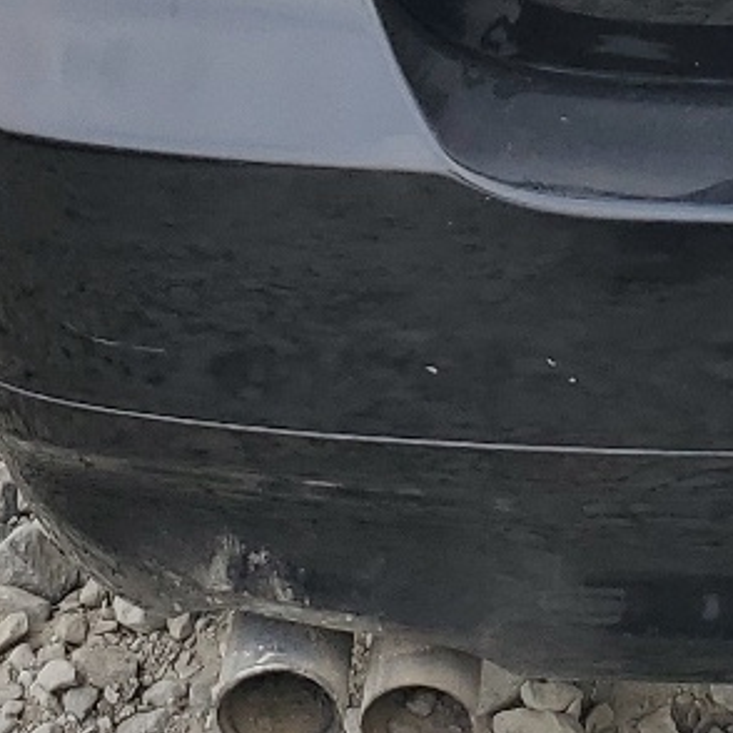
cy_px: -419
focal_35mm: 125
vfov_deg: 13.1
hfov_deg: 12.9
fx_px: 2995
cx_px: 1232
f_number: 1.5
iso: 50
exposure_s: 1/417
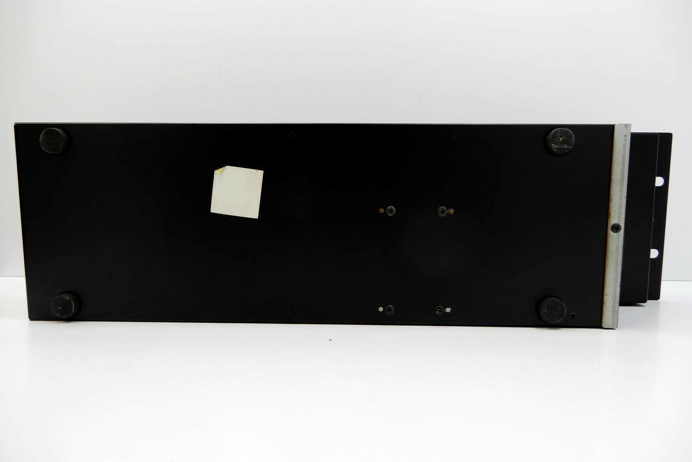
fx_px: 480
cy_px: 233
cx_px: 346
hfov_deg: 71.5
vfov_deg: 51.3
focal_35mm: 25
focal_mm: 4.3
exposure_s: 1/50
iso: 80
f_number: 3.4
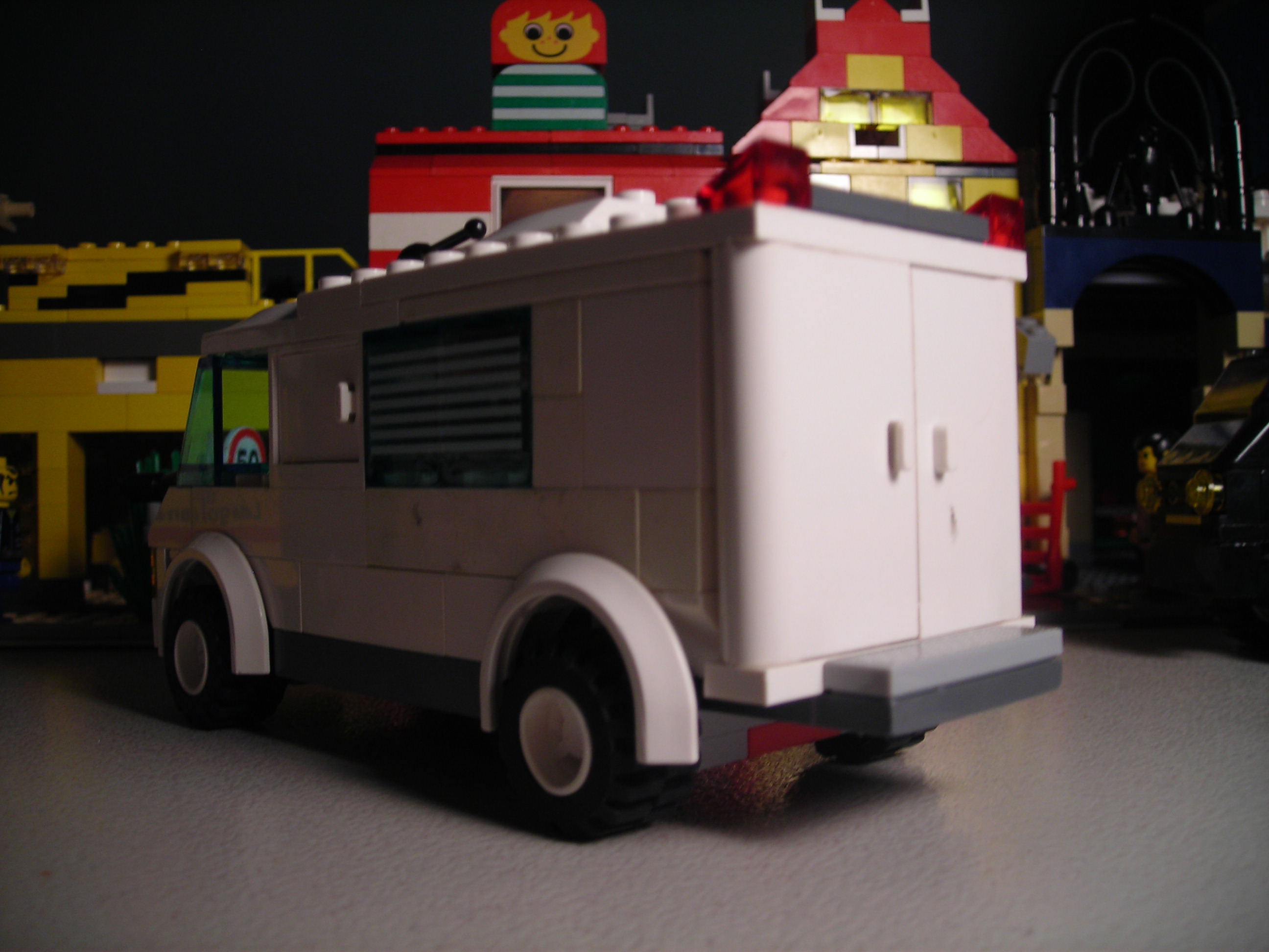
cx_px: 634
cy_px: 476
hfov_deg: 49.0
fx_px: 1393
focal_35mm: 38
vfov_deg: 37.7
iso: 50
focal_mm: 6.3
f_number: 3.2
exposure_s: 1/33.1
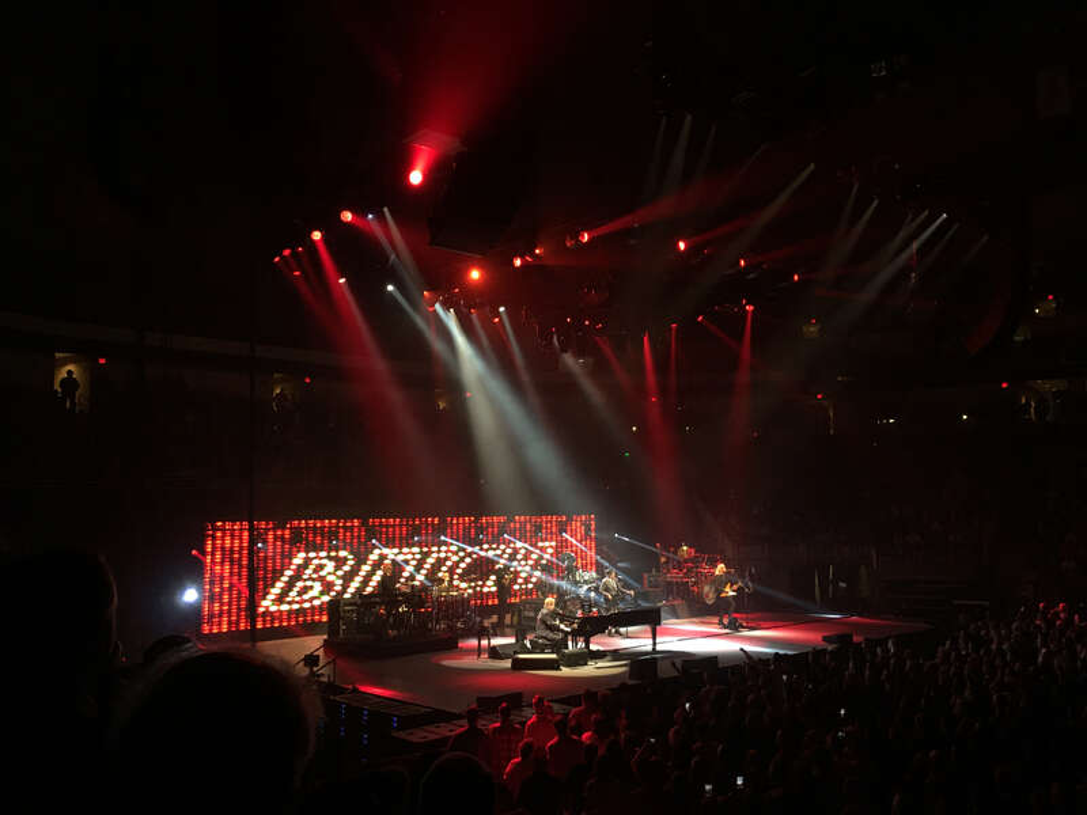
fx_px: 911
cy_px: 408
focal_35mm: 29
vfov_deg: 48.2
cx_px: 544
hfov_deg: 61.7
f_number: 2.2
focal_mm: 4.15
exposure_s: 1/15
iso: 32
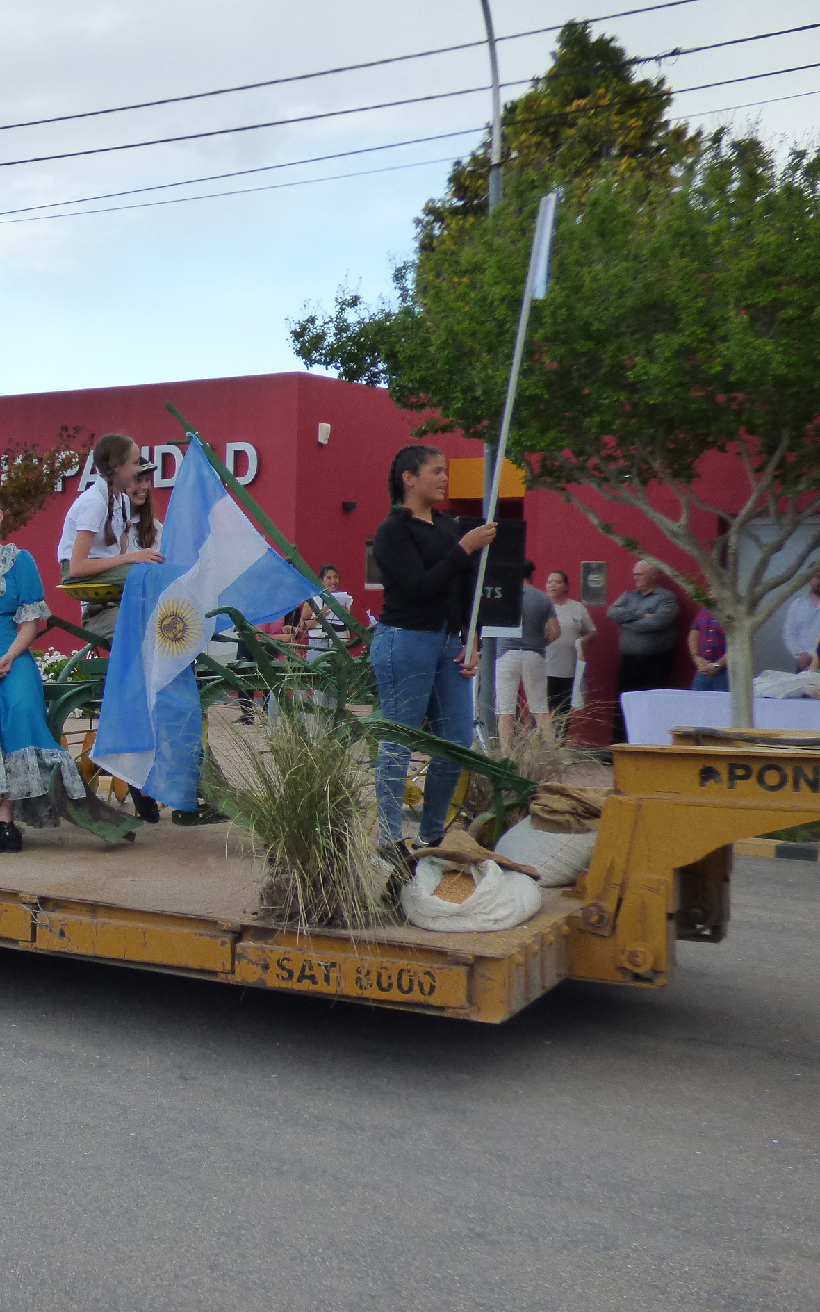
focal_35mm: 46
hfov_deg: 26.1
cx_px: -52
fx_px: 1645
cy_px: 650
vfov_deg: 43.5
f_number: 3.3
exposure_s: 1/400
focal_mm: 5.53
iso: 200
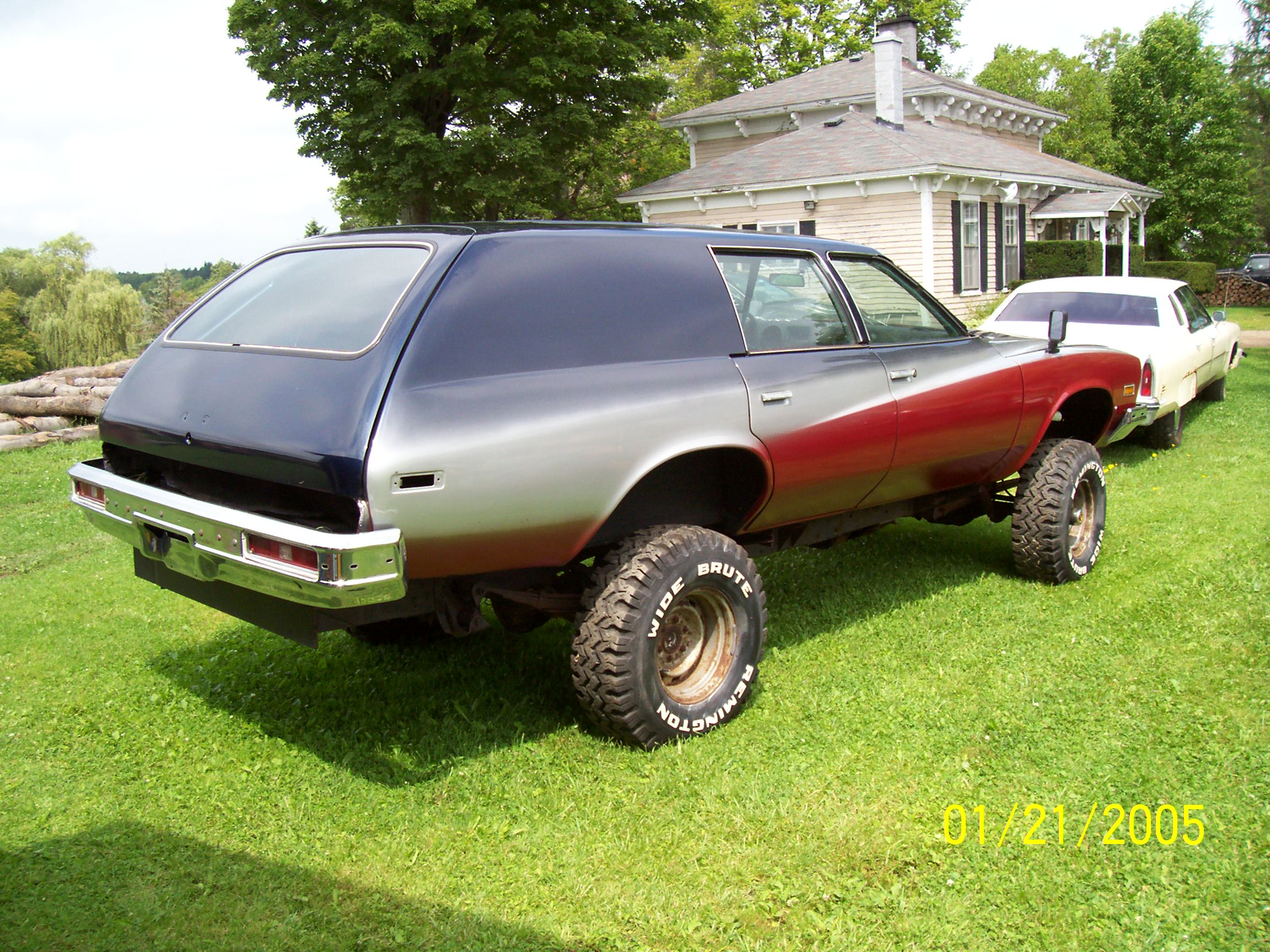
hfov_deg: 54.0
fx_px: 1247
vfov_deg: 41.8
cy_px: 476
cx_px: 635
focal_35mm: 34
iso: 80
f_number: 2.7
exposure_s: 1/754
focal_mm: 5.6
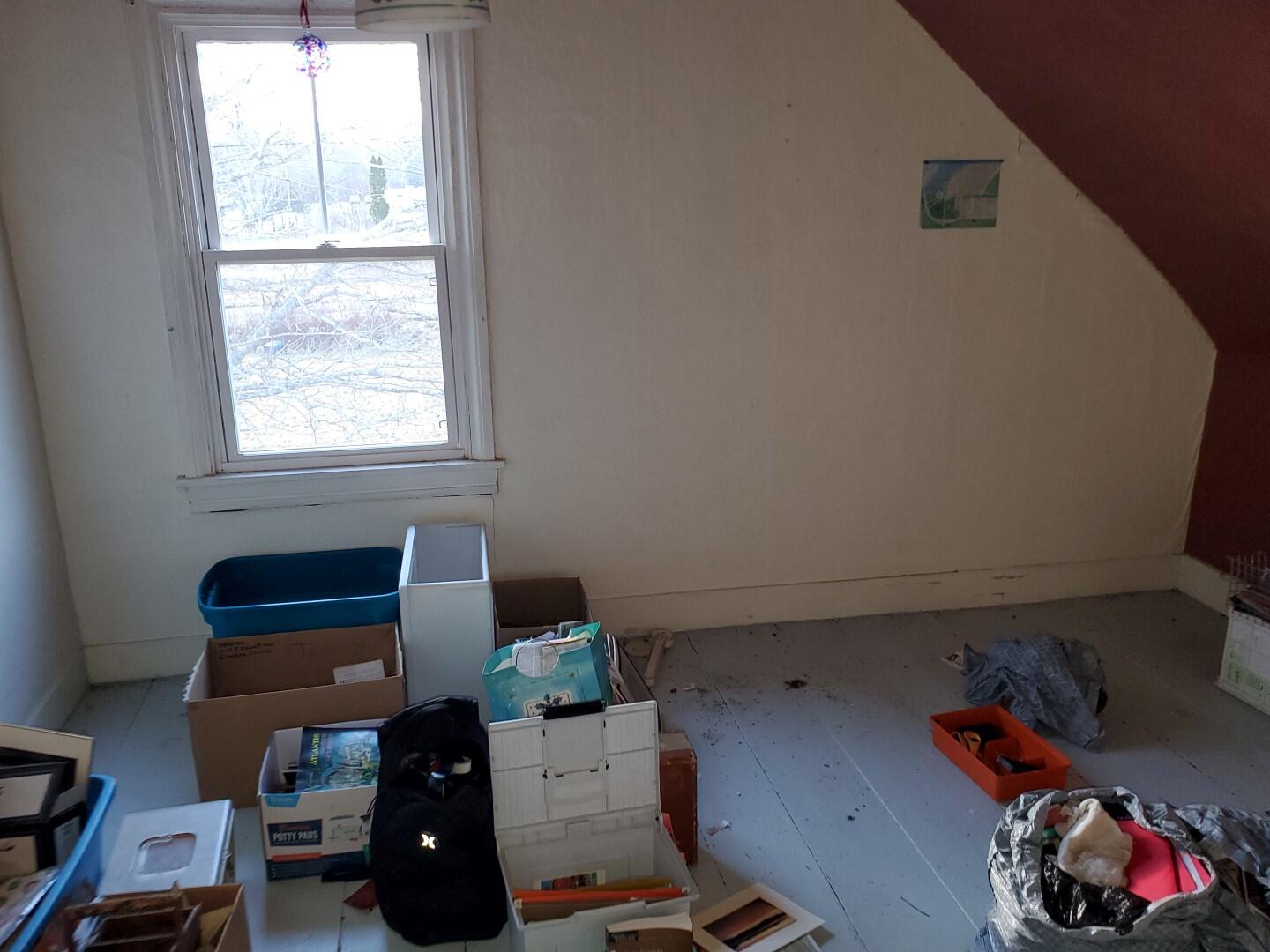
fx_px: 954
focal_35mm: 26
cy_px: 476
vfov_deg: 53.1
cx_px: 635
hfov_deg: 67.3
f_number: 2.4
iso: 100
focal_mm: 4.3
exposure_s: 1/24
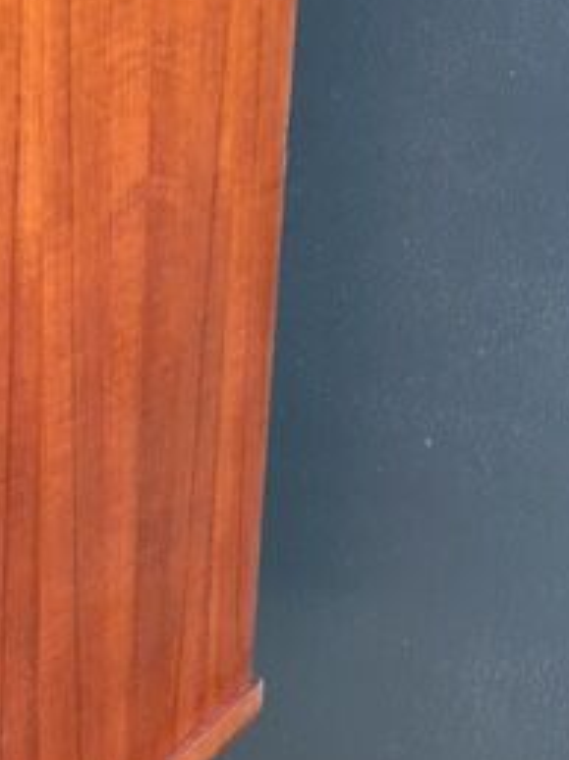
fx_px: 1581
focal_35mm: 72
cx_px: 118
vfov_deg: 26.7
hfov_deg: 20.2
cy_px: 566
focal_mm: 4.15
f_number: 2.2
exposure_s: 1/33
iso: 25
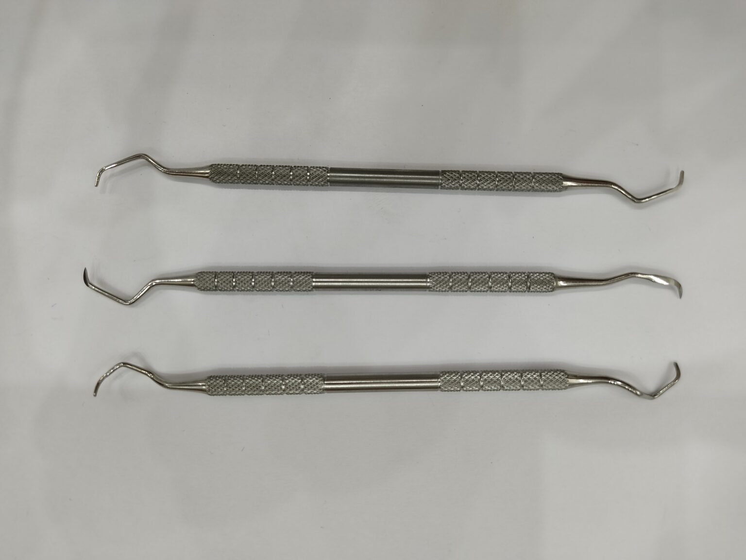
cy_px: 280
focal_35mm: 26
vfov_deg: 53.1
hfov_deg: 67.3
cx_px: 373
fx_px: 560
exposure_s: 1/33
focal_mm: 4.74
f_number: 1.79
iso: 260
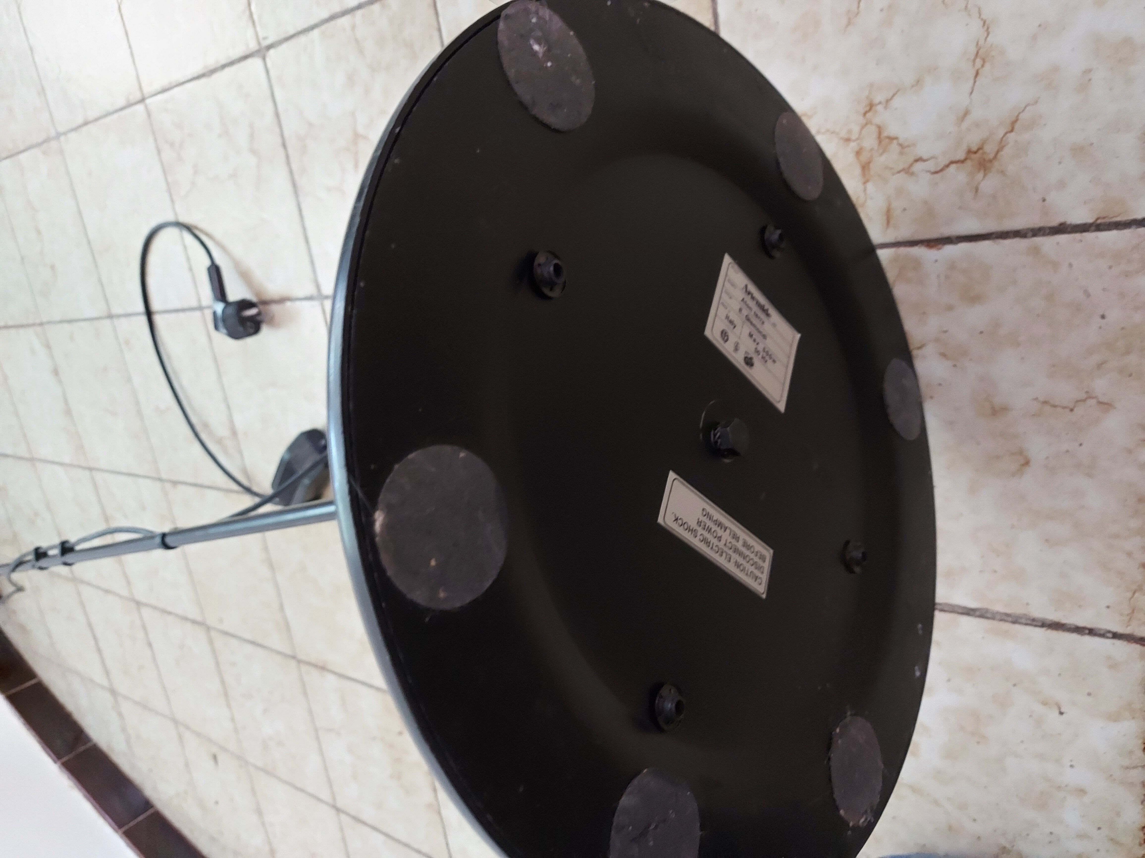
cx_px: 572
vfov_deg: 56.8
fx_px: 794
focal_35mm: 24
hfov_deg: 71.6
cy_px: 429
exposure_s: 1/20
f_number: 1.8
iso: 800
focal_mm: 5.23
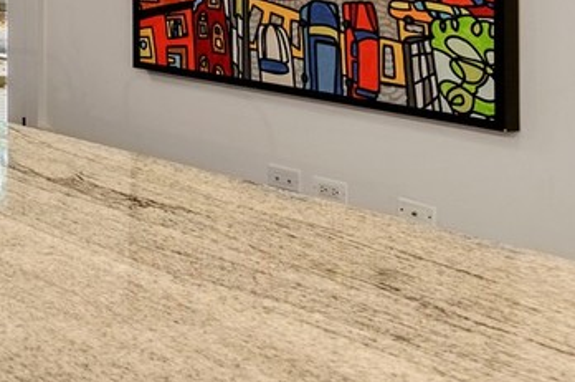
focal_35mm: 86
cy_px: -103
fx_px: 1377
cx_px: -668
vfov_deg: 15.1
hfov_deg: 16.2
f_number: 8
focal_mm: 18.5
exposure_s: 1/1.43
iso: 200
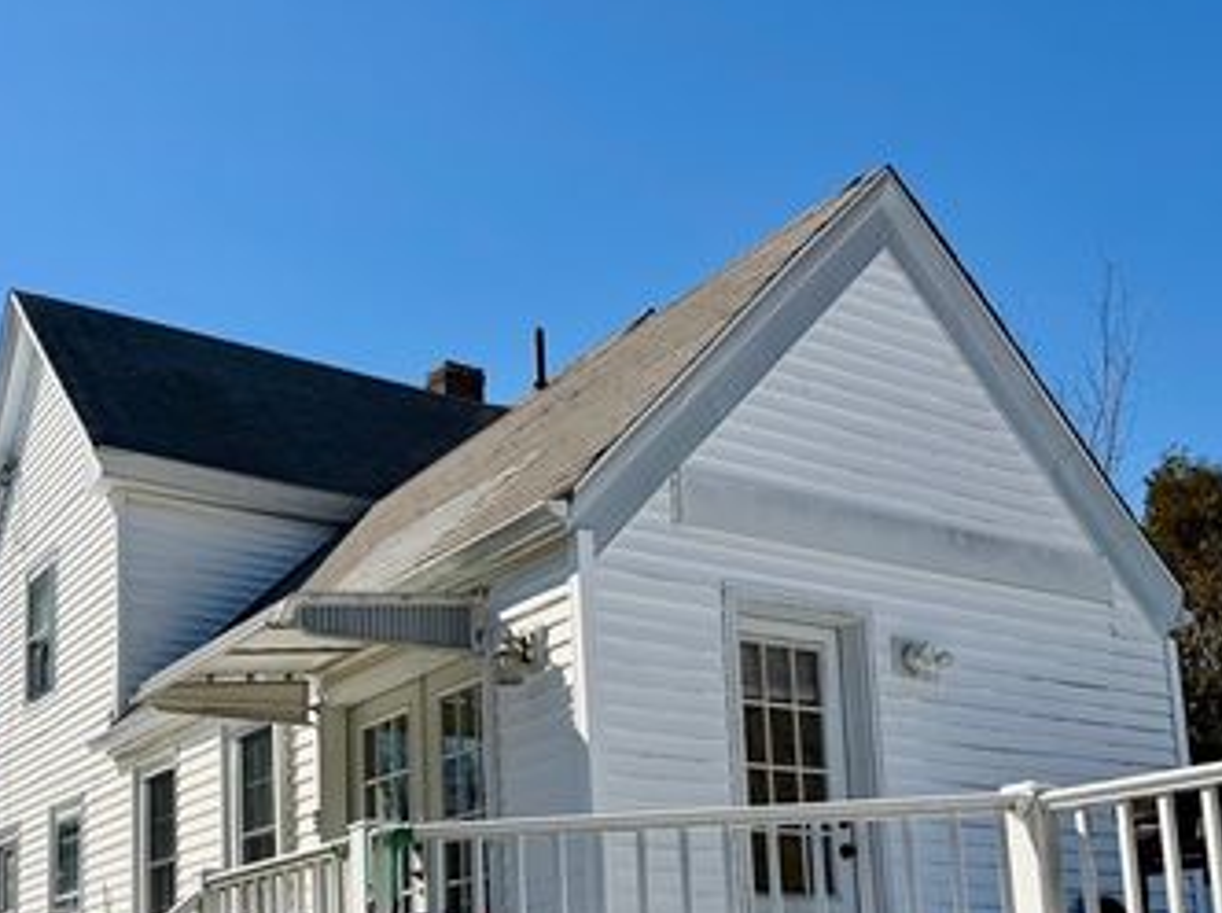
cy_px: 782
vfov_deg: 32.2
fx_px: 1516
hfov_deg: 43.8
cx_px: 523
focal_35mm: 43
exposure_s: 1/7353
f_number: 1.78
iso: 80
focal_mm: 6.76
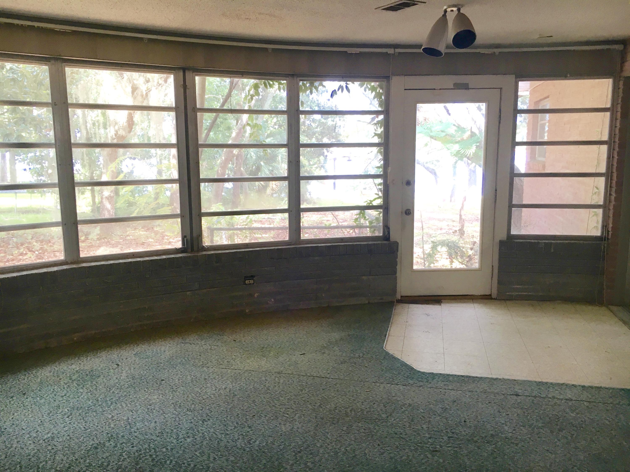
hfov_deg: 61.7
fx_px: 528
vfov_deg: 48.2
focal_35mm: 29
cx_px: 315
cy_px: 236
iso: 25
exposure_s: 1/30
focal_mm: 4.15
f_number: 2.2
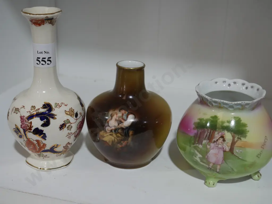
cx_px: 136
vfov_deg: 26.1
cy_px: 102
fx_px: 440
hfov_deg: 34.3
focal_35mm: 56
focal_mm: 28
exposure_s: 1/60
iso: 250
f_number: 5.3
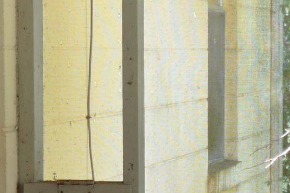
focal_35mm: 237
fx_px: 1908
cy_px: 282
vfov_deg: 5.7
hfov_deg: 8.7
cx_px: 272
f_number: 4.5
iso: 200
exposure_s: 1/50
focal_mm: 29
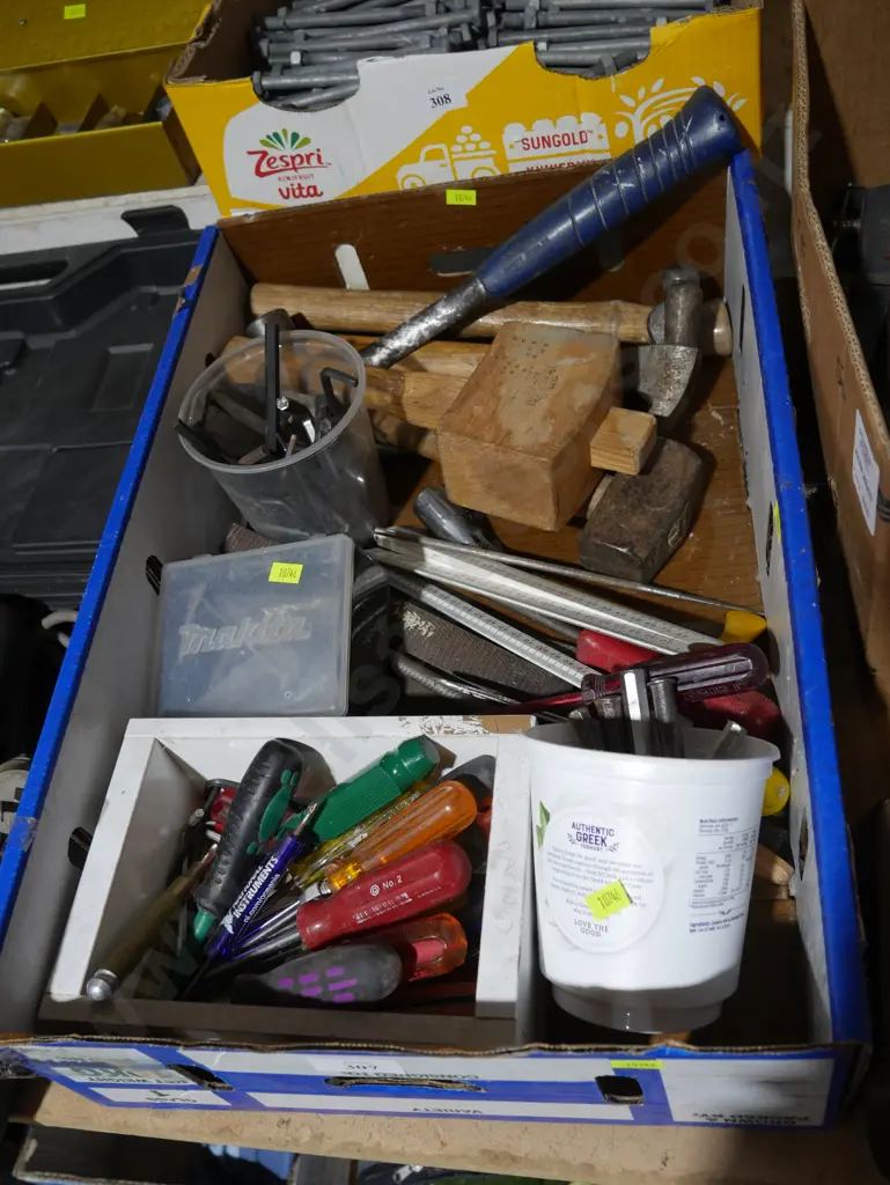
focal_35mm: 34
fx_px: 1165
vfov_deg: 53.9
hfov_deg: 41.8
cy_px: 592
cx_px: 445
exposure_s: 1/60
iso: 500
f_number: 4
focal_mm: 17
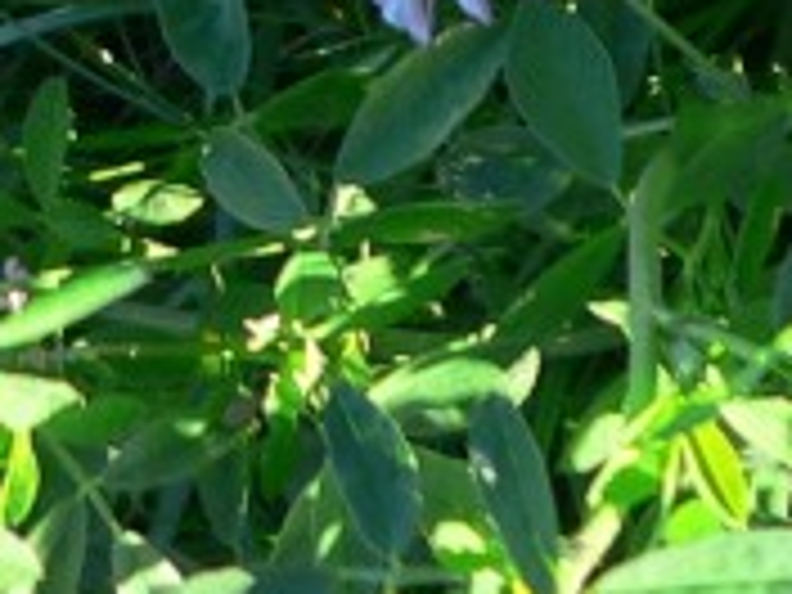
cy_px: -806
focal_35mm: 204
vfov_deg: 6.9
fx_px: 4667
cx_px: 1062
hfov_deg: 9.5
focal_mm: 6
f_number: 2.8
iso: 80
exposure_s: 1/100
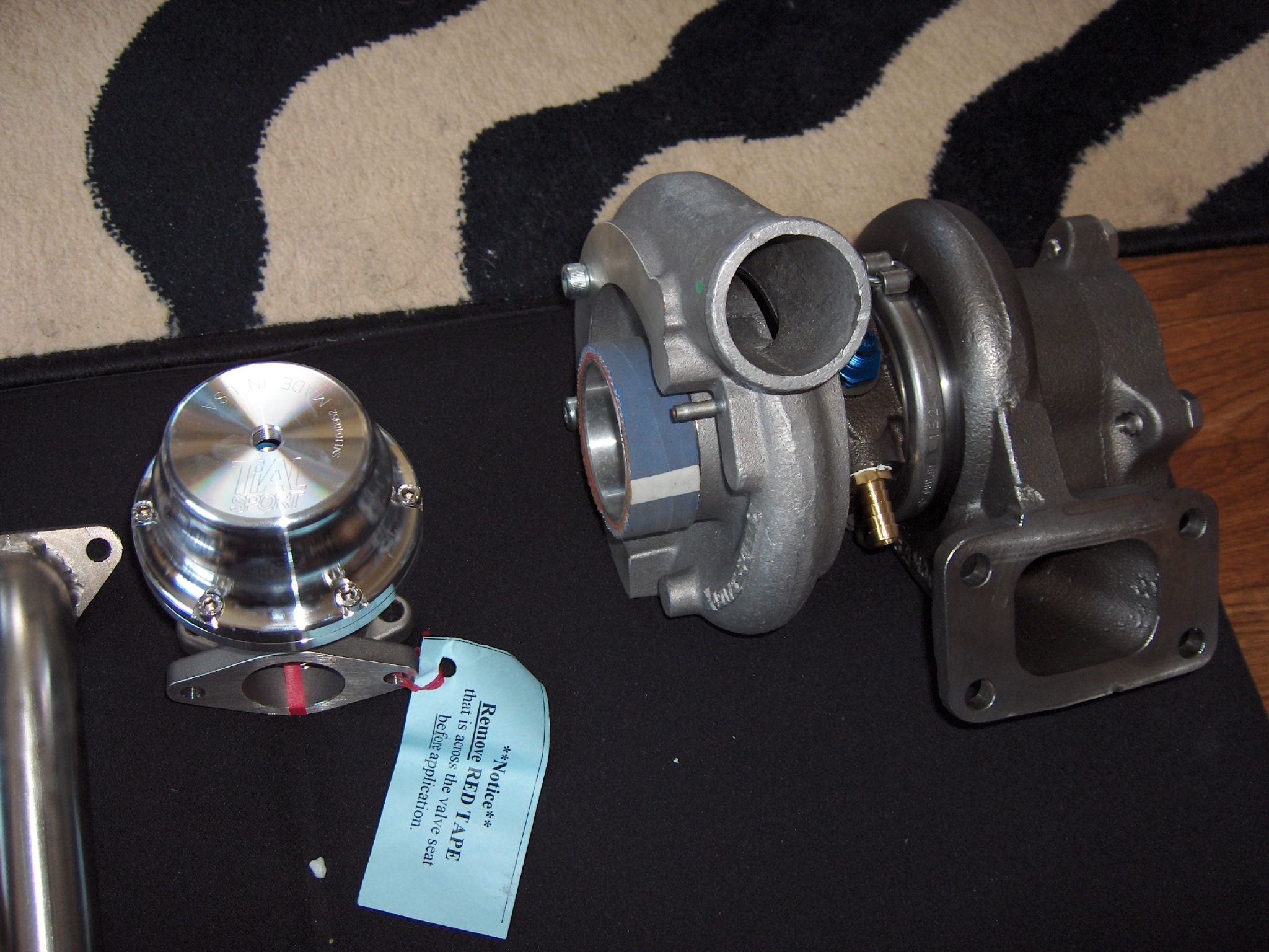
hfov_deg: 47.9
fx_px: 1430
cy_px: 476
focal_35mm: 39
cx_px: 634
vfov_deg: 36.8
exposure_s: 1/60
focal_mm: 8
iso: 100
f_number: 2.8
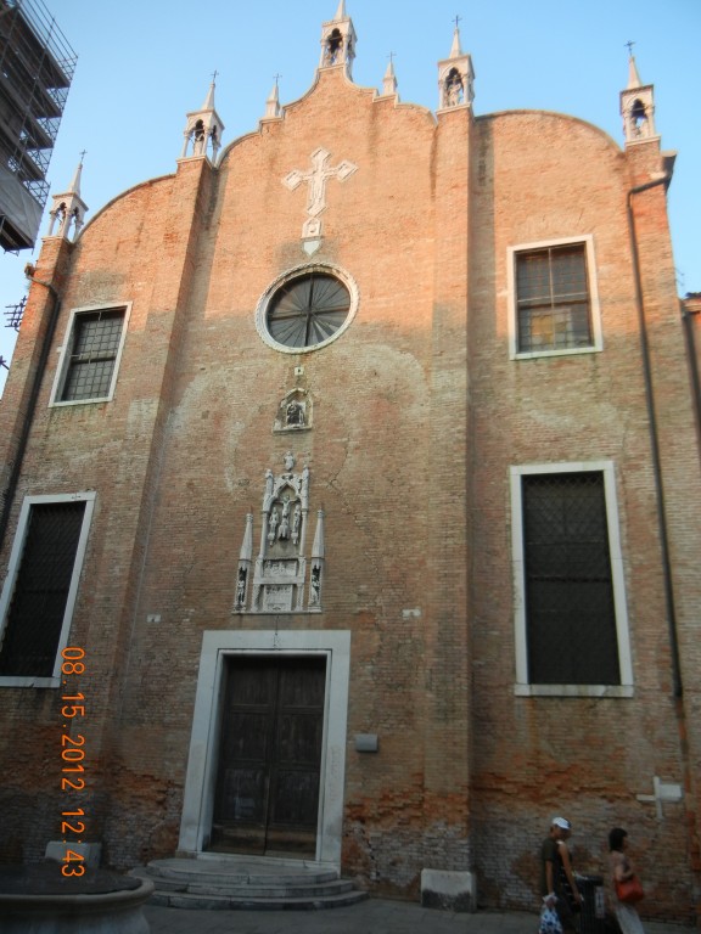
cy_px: 467
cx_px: 350
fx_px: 810
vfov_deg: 60.0
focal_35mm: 30
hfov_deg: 46.8
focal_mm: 5.4
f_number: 3.5
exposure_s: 1/156
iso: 160
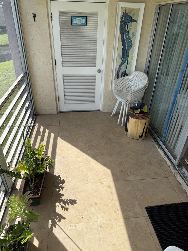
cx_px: 94
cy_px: 126
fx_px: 174
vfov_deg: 71.6
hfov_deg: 56.8
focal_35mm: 24
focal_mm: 6.76
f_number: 1.78
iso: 80
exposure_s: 1/1949
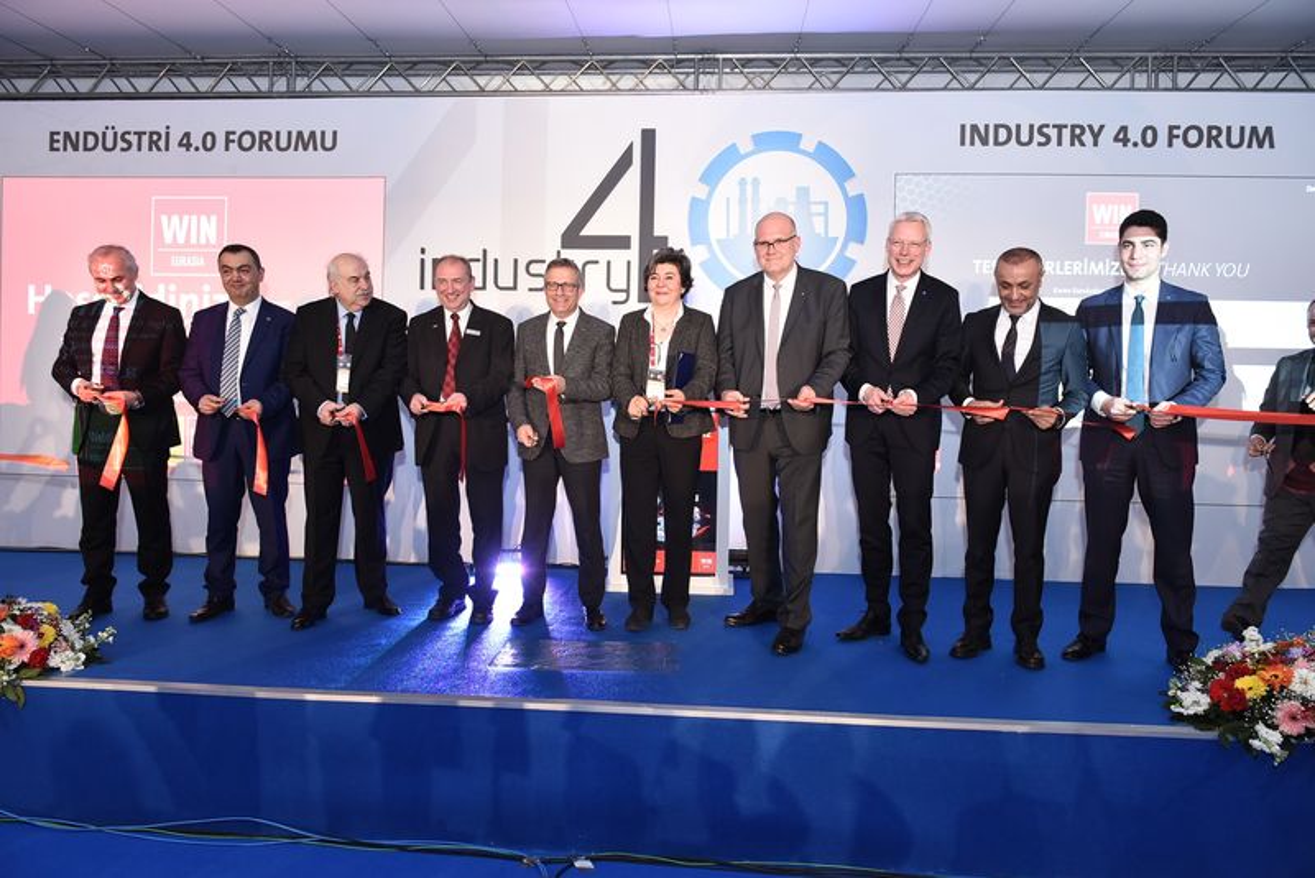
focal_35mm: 24
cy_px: 439
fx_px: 877
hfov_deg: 73.7
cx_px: 658
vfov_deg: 53.2
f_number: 4.5
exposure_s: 1/100
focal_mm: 24
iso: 1600
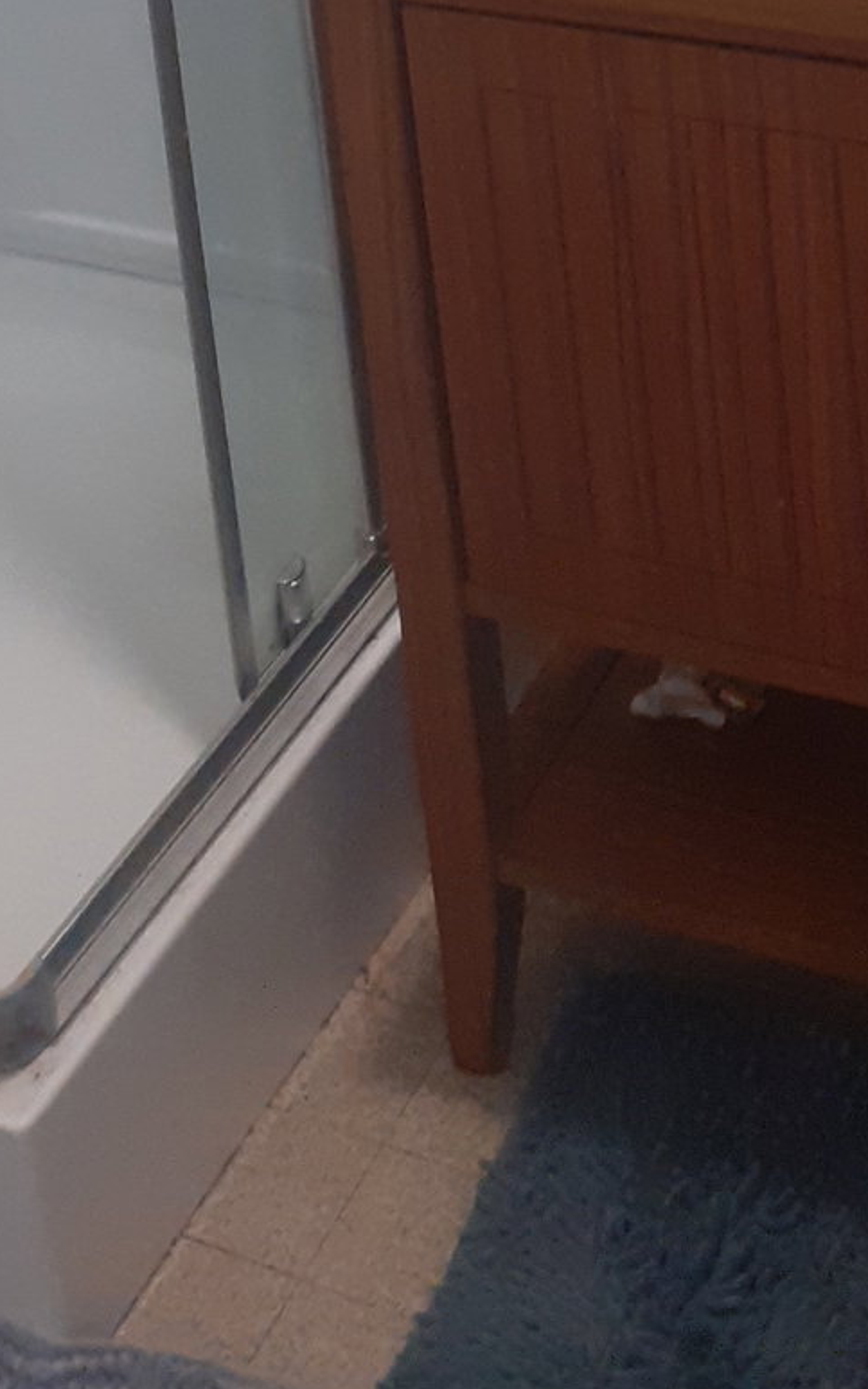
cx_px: 363
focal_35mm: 79
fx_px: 2991
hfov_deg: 16.5
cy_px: -484
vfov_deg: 22.9
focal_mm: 3.6
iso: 250
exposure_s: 1/50
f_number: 1.9
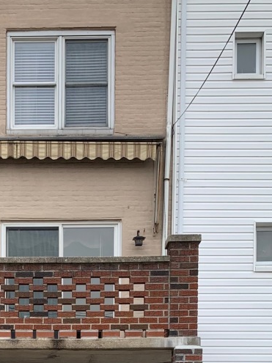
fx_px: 702
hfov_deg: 21.6
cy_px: 430
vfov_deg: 26.0
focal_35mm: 67
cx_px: 51
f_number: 1.8
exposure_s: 1/669
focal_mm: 4.25
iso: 25
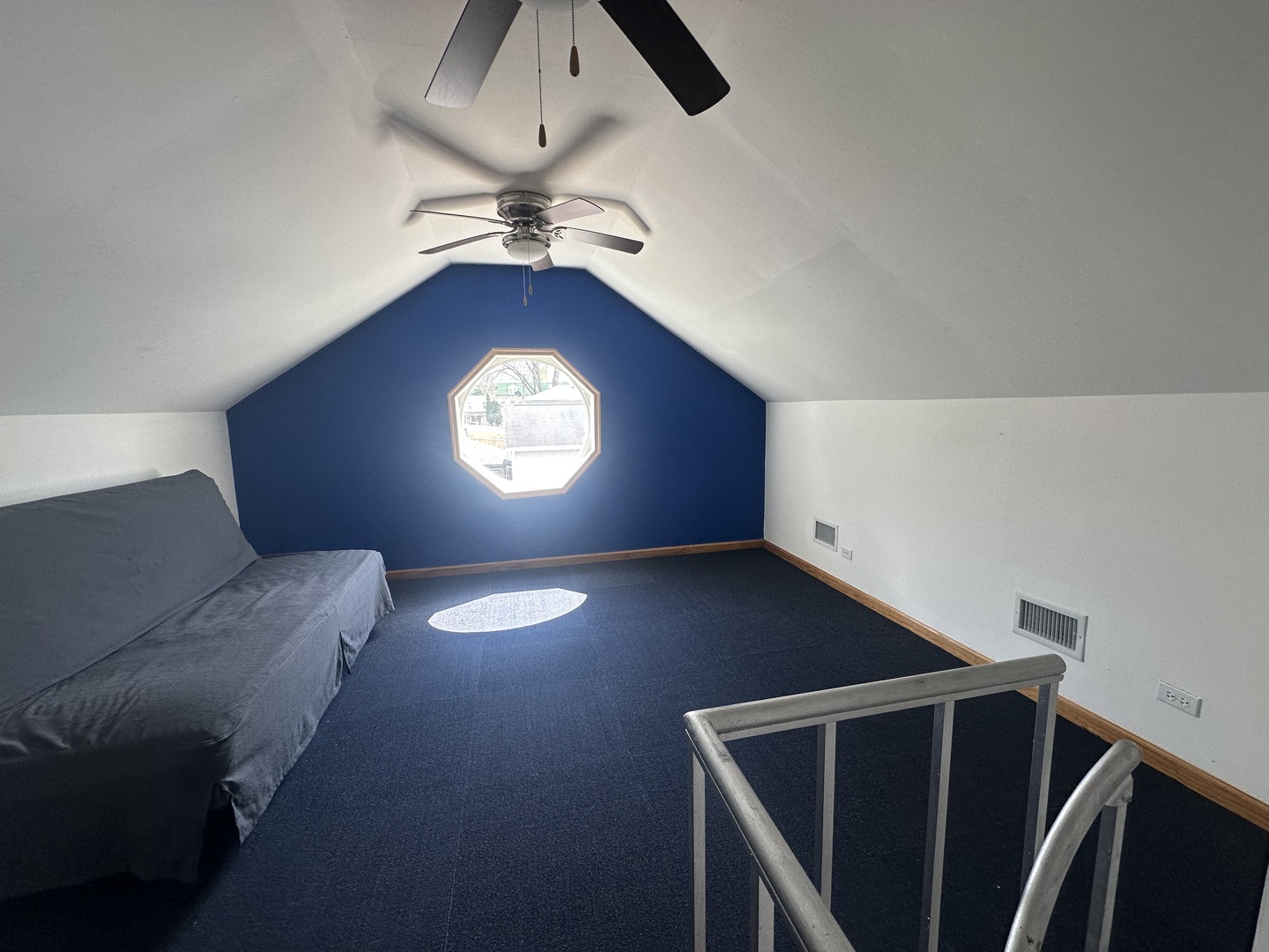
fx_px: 513
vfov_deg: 85.7
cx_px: 634
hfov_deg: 102.1
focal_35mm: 14
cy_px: 476
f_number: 2.2
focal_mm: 2.22
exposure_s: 1/120
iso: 100
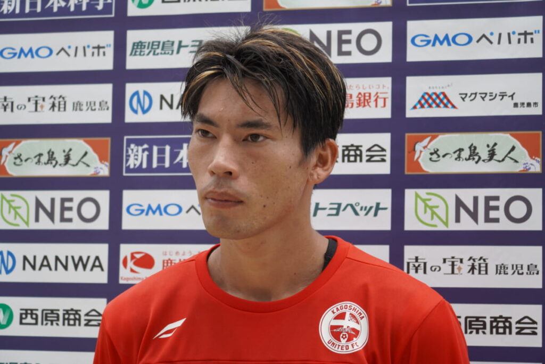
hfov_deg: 16.6
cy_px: 182
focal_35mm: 123
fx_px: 1863
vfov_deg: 11.2
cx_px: 272
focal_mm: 82
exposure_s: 1/320
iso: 100
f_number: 5
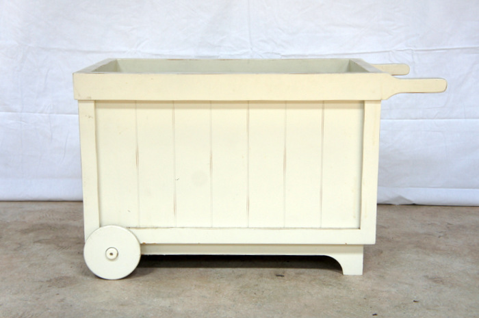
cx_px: 240
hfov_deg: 37.9
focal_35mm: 52
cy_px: 159
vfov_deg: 25.7
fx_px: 698
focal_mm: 35
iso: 200
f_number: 4.5
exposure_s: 1/60
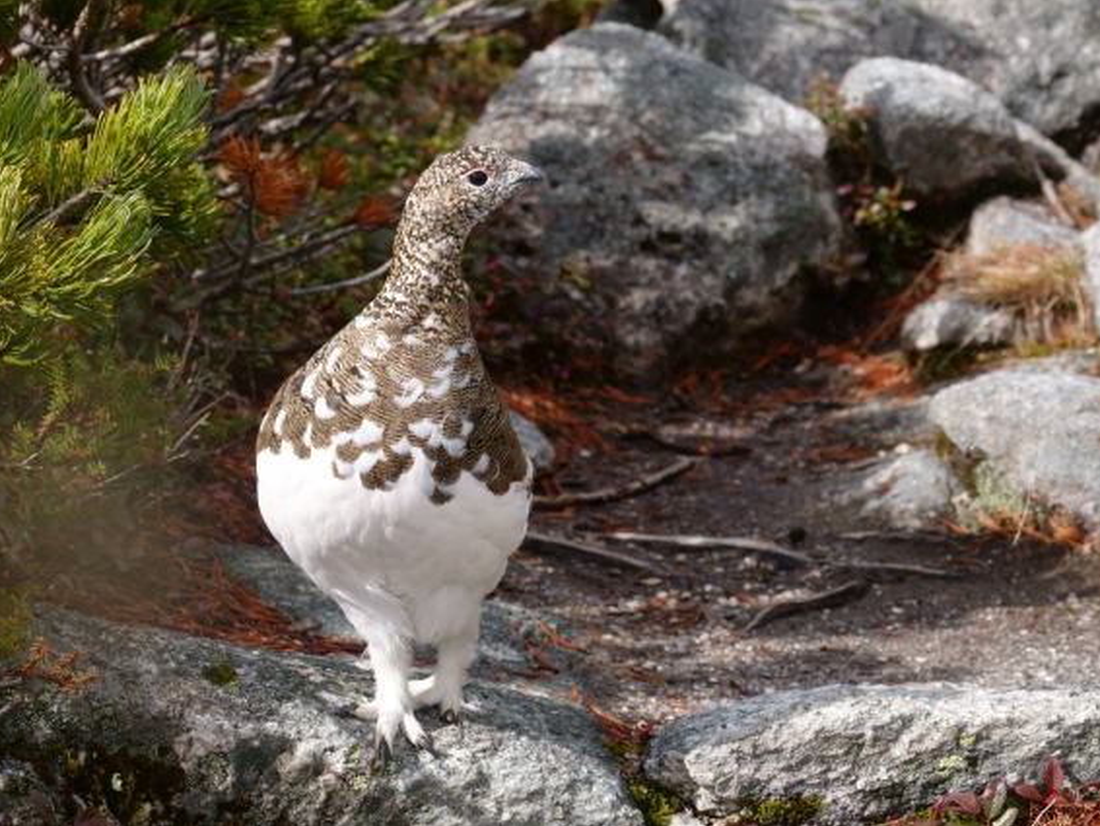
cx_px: 509
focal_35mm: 138
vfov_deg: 10.8
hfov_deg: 14.3
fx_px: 4387
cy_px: 413
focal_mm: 46.41
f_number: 5.6
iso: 200
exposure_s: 1/800
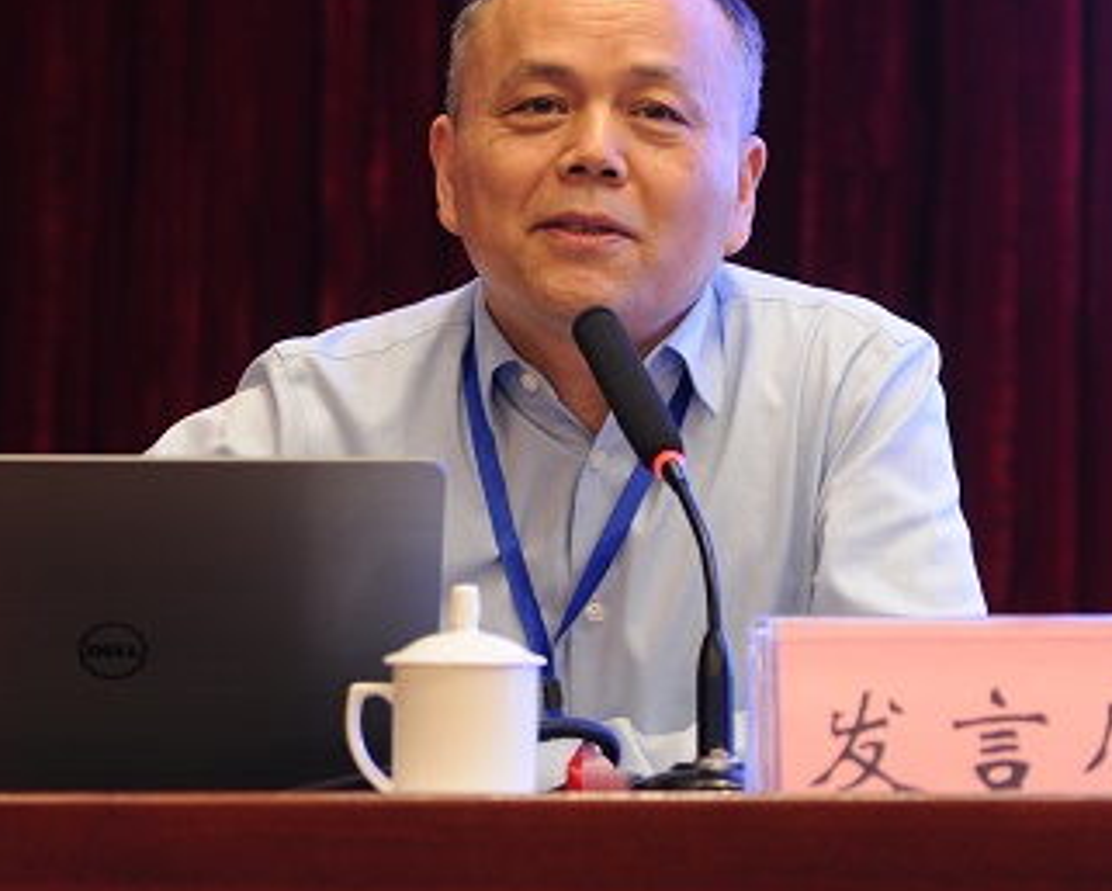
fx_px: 6057
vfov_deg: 8.4
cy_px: 395
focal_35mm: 184
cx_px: 533
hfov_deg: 10.5
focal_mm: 70
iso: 400
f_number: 2.8
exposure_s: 1/50
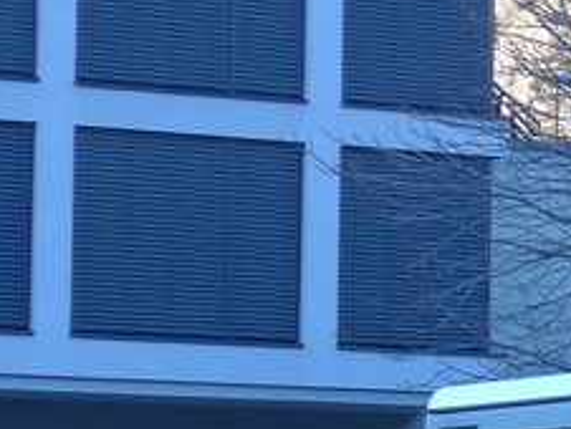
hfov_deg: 6.5
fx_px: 4822
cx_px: 1347
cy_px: 328
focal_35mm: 292
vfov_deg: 5.1
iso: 80
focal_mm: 11.3
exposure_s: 1/100
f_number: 3.4
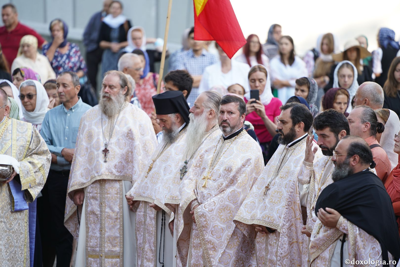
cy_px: 134
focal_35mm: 200
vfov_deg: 6.9
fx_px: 2222
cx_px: 200
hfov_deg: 10.3
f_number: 2.8
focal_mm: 200
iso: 160
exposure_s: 1/320
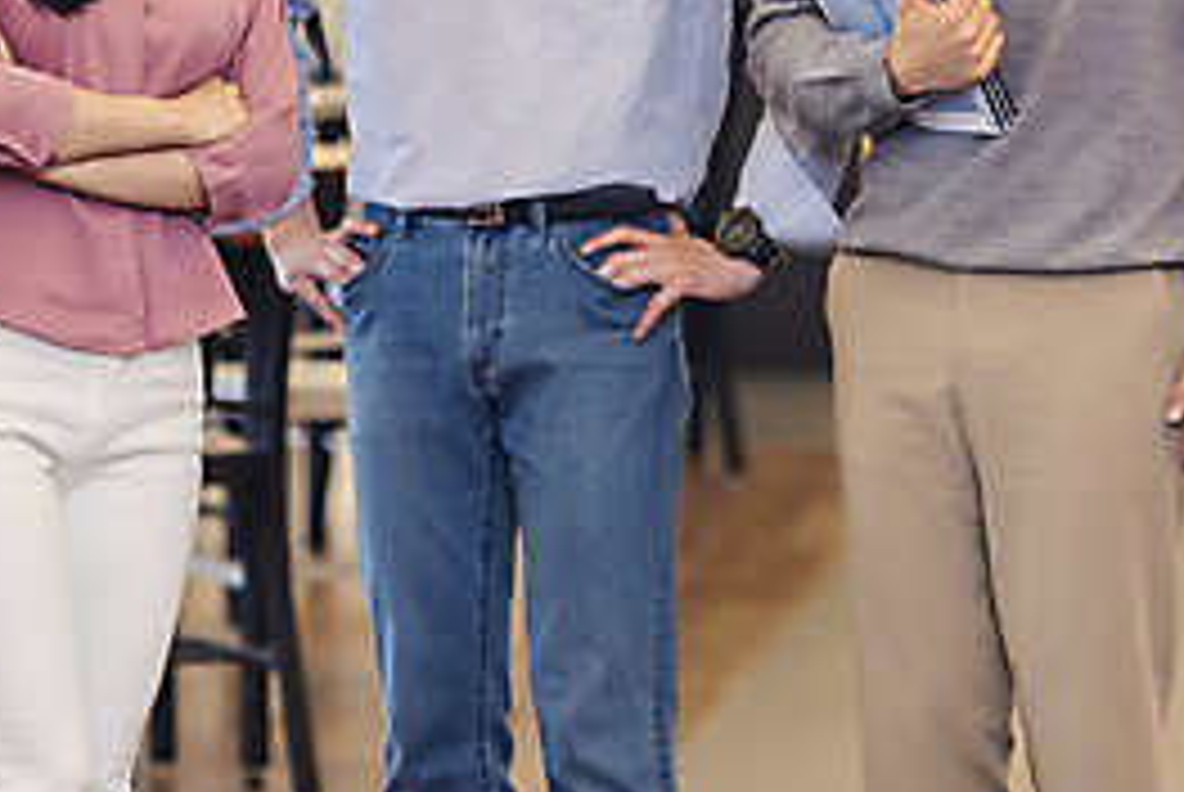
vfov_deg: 4.9
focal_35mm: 278
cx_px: 126
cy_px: -50
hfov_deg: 7.4
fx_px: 9153
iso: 500
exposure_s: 1/100
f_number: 2.8
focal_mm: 122
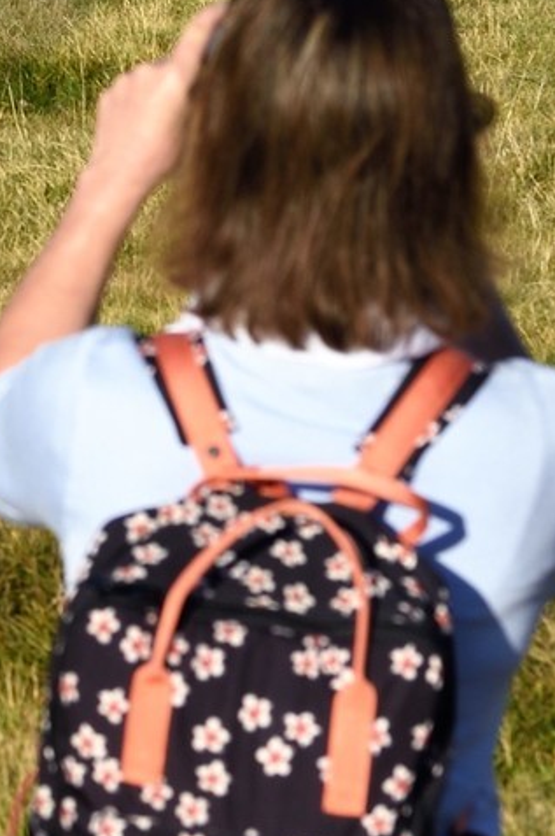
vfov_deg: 5.8
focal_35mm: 353
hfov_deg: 3.9
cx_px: -492
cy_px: -570
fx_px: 8180
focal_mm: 70
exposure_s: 1/400
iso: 200
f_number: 8
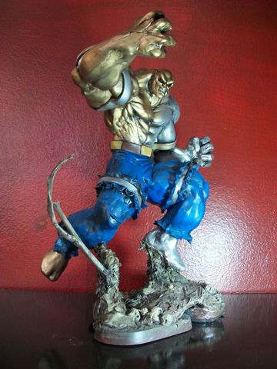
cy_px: 184
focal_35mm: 32
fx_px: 341
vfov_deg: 56.8
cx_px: 138
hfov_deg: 44.2
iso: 220
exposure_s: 1/8
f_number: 2.9
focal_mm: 5.7
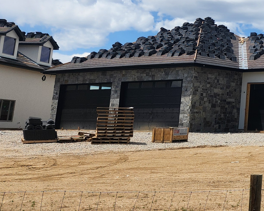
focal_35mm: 73
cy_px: 13
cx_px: 378
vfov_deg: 20.5
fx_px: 570
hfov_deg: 22.2
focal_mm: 5.4
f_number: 1.8
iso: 20
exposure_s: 1/3177
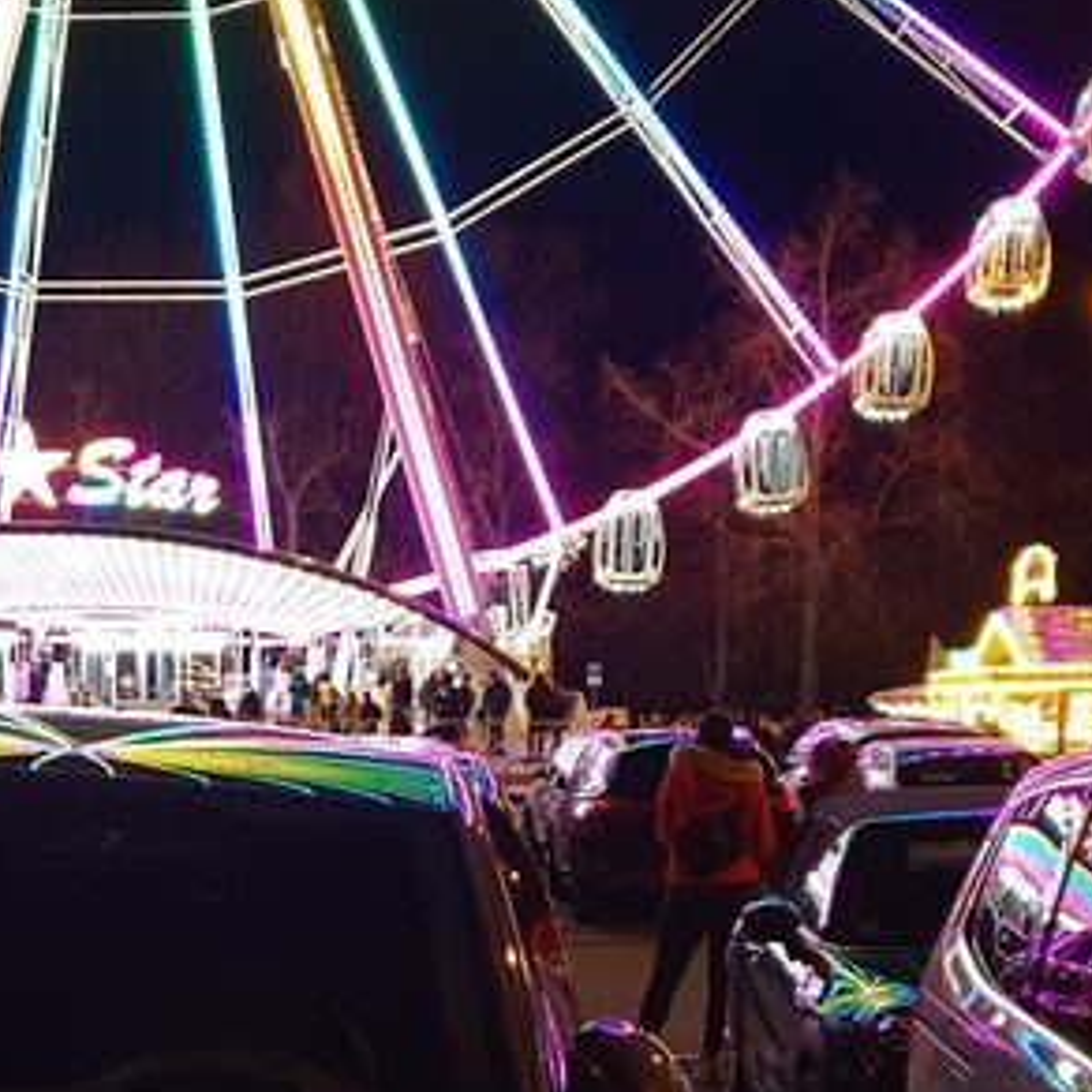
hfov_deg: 27.0
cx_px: 280
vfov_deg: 26.6
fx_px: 2248
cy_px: 916
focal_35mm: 63
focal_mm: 4.3
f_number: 1.5
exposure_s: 1/33
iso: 250
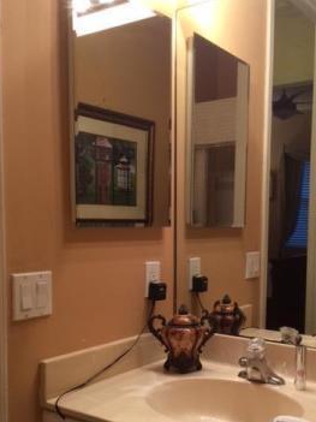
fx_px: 499
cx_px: 205
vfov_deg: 45.3
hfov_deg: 34.8
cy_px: 268
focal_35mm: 41
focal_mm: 4.12
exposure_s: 1/30
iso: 125
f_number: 2.2
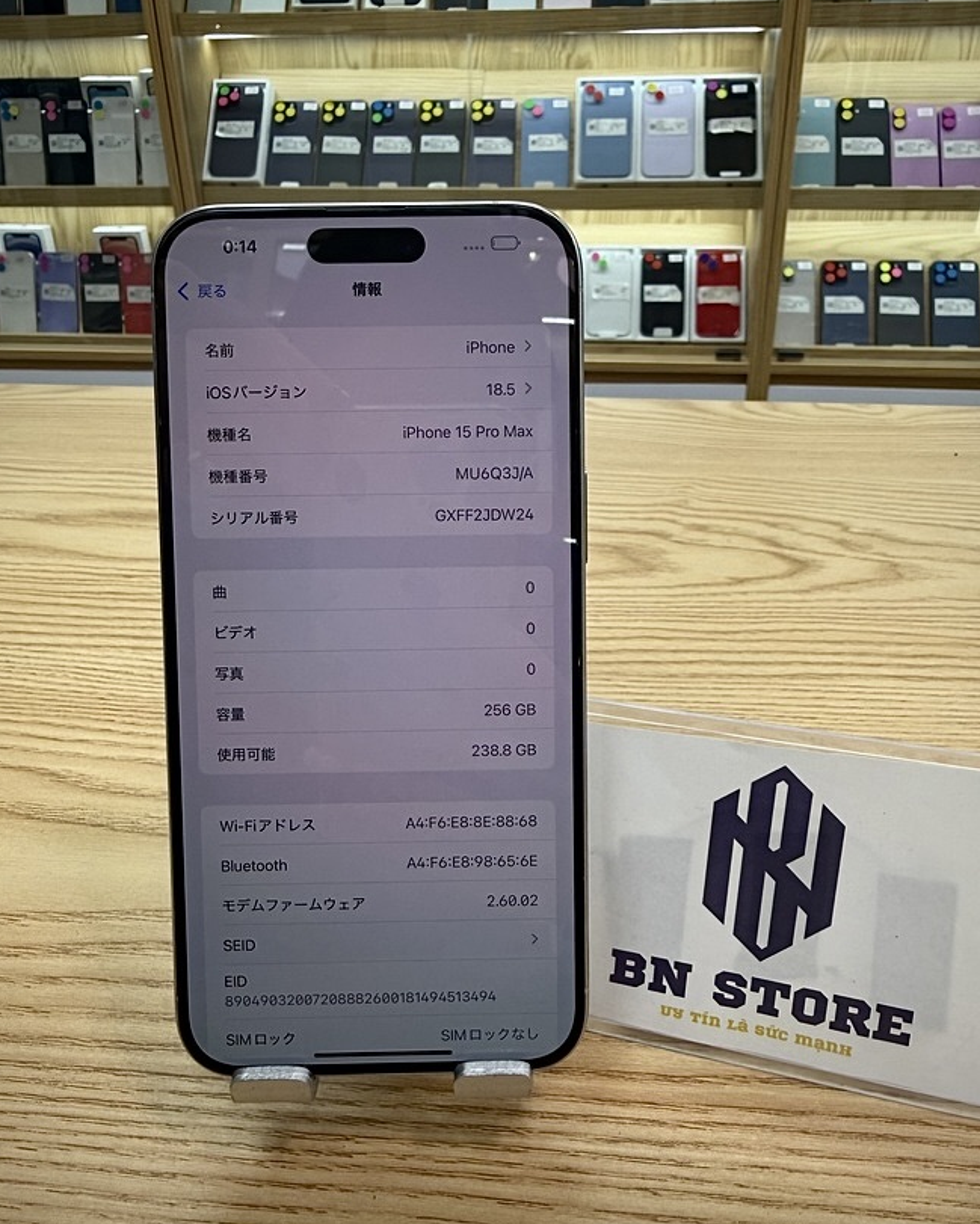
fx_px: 942
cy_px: 558
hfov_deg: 54.9
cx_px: 499
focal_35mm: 26
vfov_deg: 65.9
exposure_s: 1/120
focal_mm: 2.22
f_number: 2.2
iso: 80
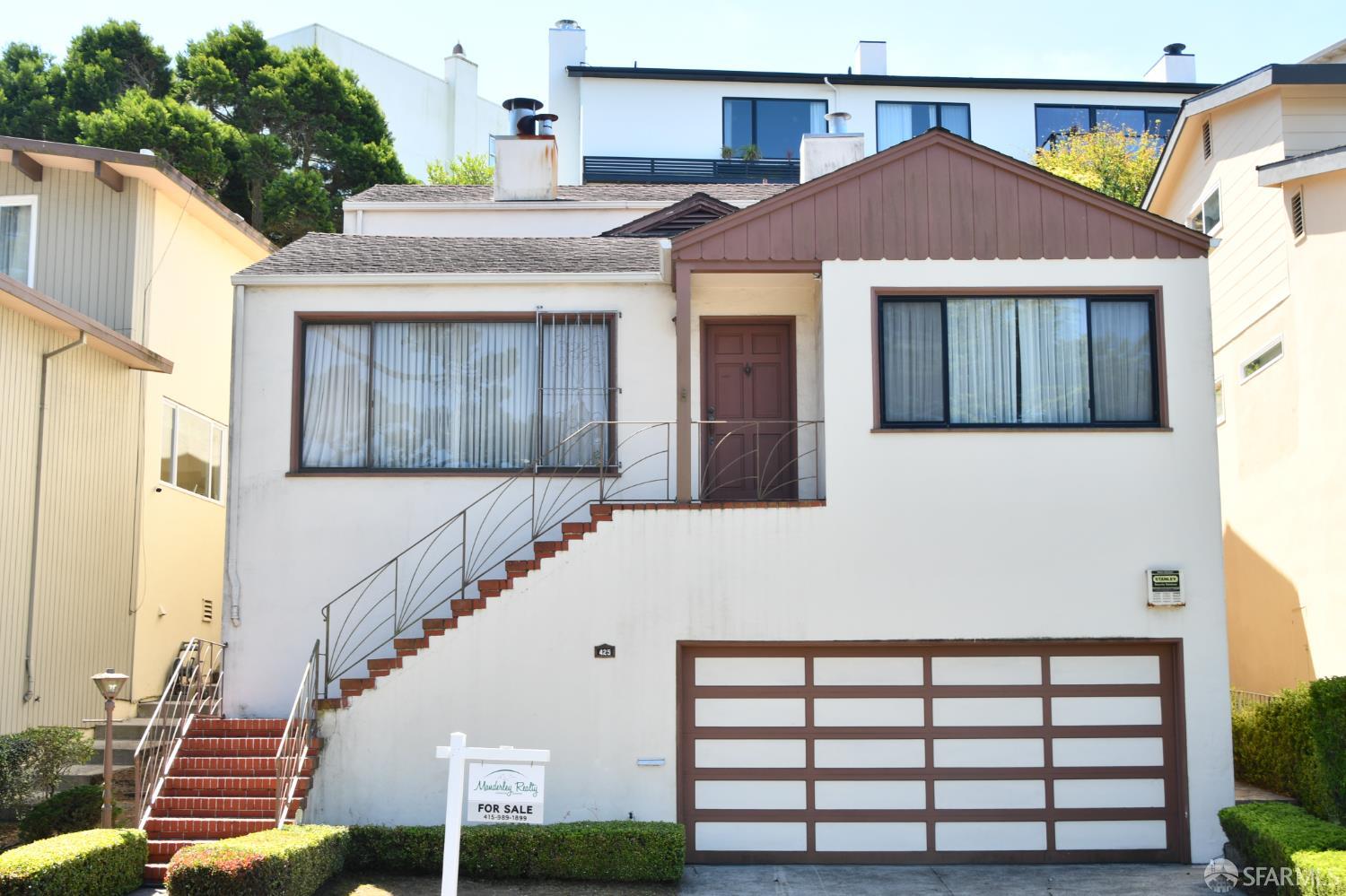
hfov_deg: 43.6
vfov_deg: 29.8
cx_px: 673
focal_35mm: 45
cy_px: 448
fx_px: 1682
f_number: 11
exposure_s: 1/15
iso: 100
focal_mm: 30
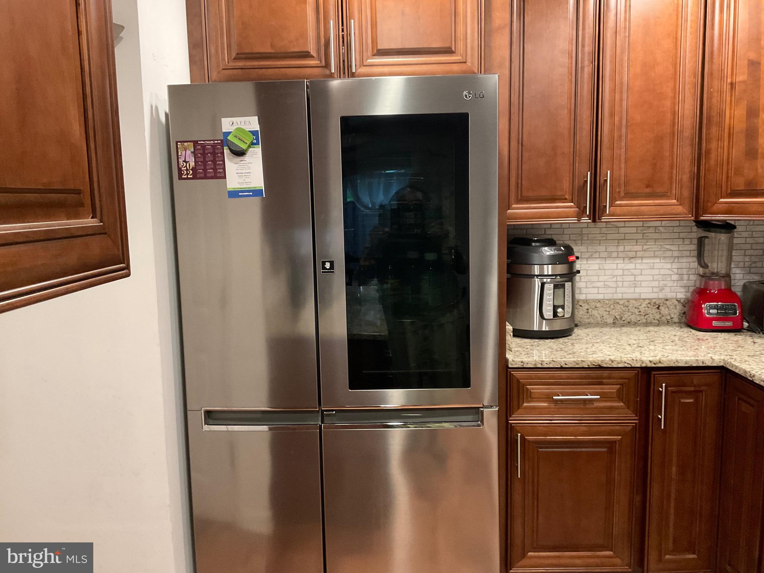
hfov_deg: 61.7
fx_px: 640
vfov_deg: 48.2
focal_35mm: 29
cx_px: 382
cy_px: 286
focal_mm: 3
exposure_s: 1/40
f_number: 1.8
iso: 250
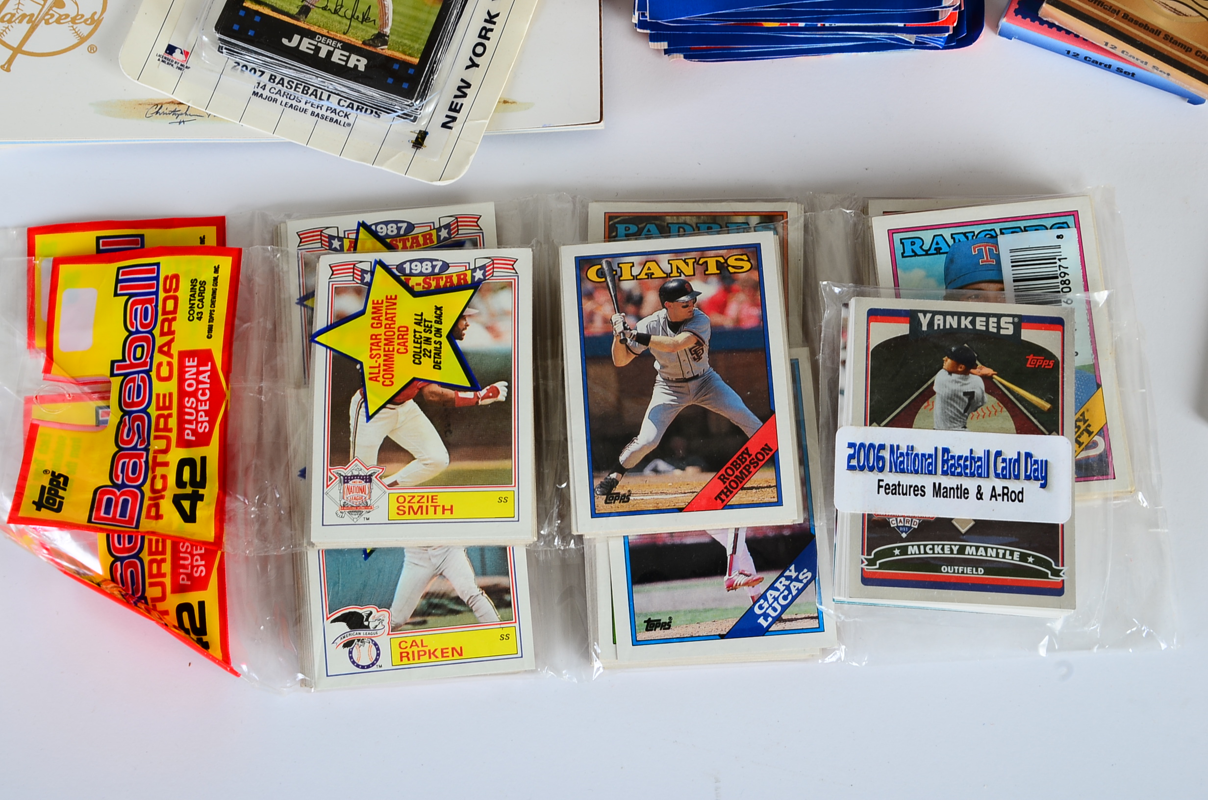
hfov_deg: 27.0
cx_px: 604
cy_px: 400
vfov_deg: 18.1
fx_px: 2511
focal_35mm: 75
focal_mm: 50
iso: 100
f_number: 14
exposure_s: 1/160
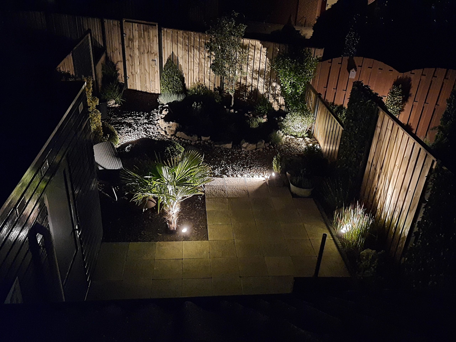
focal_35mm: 25
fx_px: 329
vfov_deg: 54.9
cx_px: 228
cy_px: 171
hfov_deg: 69.4
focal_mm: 4.6
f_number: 2
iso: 2000
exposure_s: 1/20
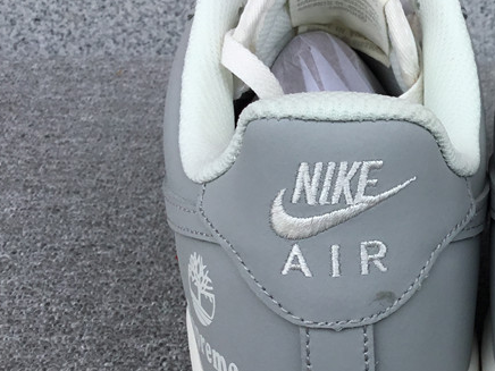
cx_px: 494
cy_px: 235
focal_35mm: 64
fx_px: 915
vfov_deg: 22.9
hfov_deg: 28.4
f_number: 2.4
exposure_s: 1/646
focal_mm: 3.3
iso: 25
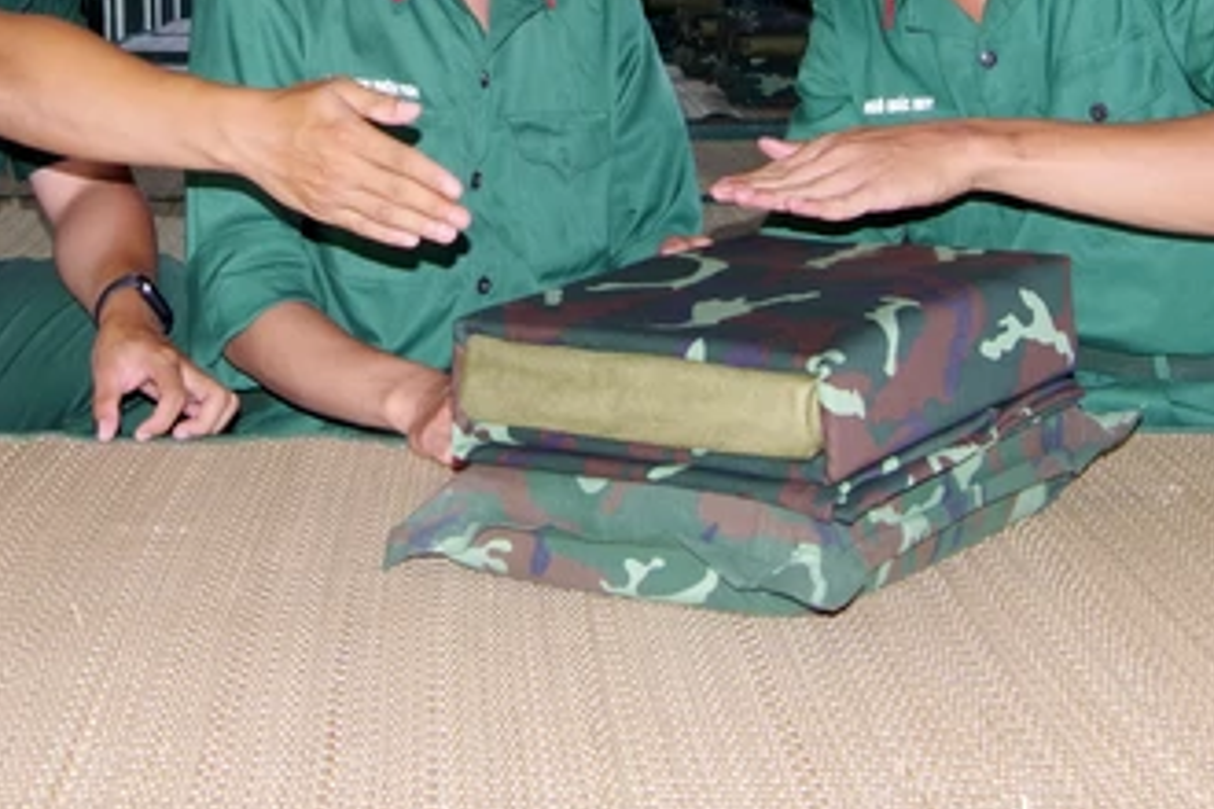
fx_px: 2529
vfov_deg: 17.5
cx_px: 495
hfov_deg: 26.9
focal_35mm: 75
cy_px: -94
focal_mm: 21
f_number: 8
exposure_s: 1/125
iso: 800
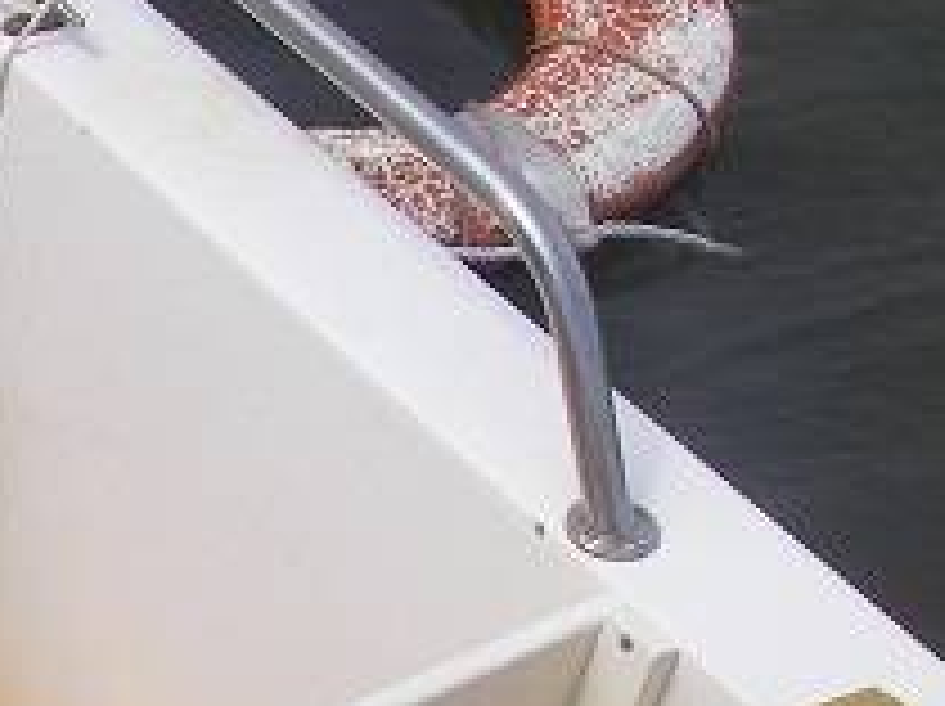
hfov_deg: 13.2
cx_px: -590
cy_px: 1034
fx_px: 3790
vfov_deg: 10.3
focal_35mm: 139
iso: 64
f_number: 6.6
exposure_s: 1/320
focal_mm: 6.3
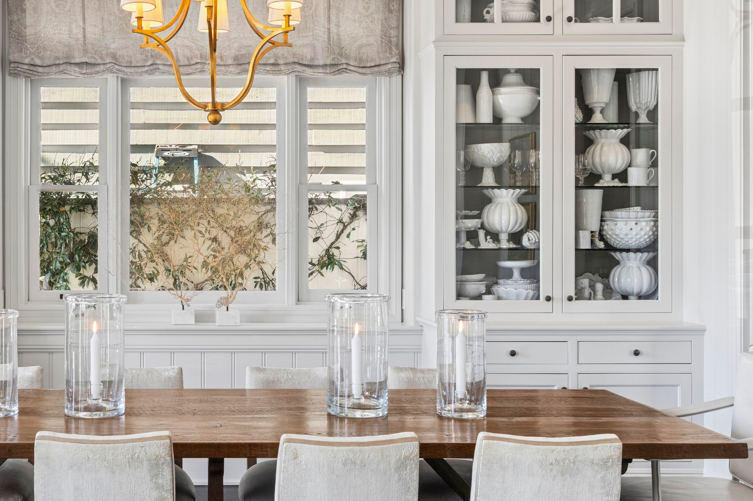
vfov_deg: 28.0
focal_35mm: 48
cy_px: 246
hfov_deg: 40.5
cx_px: 235
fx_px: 1003
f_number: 8
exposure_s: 1/40
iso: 200
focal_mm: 20
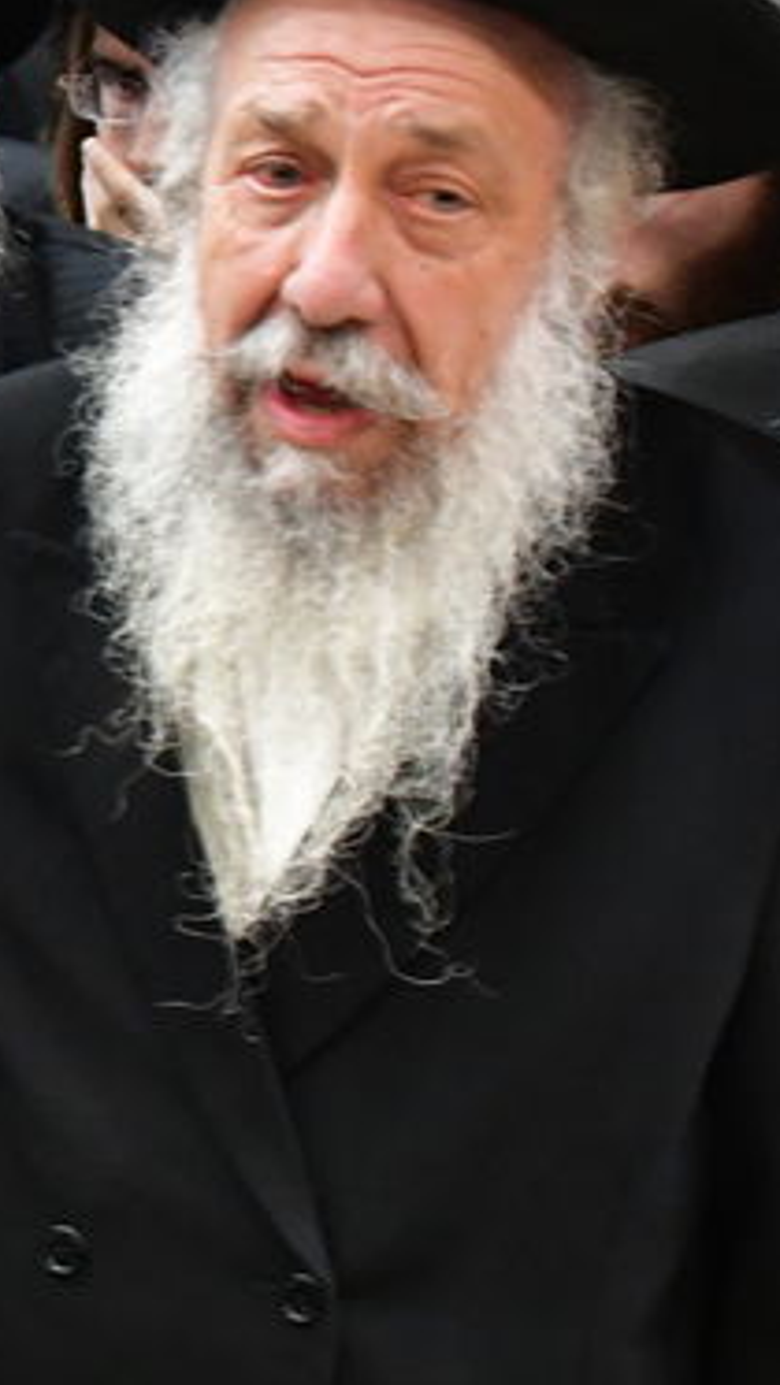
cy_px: 180
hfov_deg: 10.3
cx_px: -695
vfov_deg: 19.2
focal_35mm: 110
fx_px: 4042
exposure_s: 1/80
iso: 4000
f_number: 5.6
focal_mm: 28
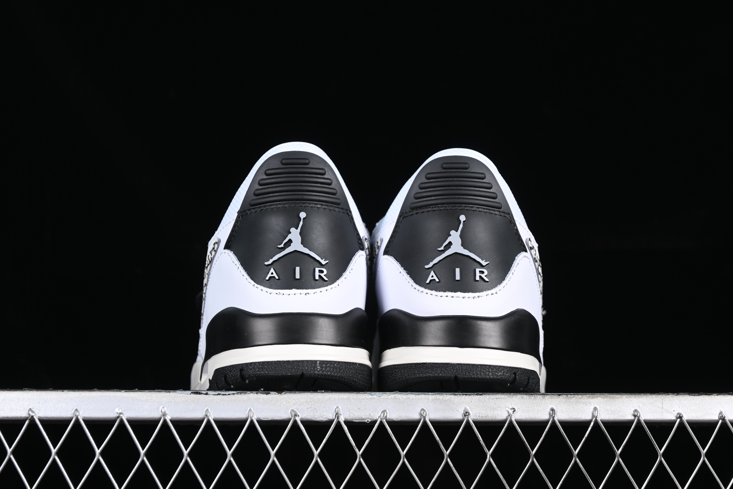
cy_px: 244
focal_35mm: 75
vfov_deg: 18.2
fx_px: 1527
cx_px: 366
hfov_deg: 27.0
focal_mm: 50
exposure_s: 1/60
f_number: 6.3
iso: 160
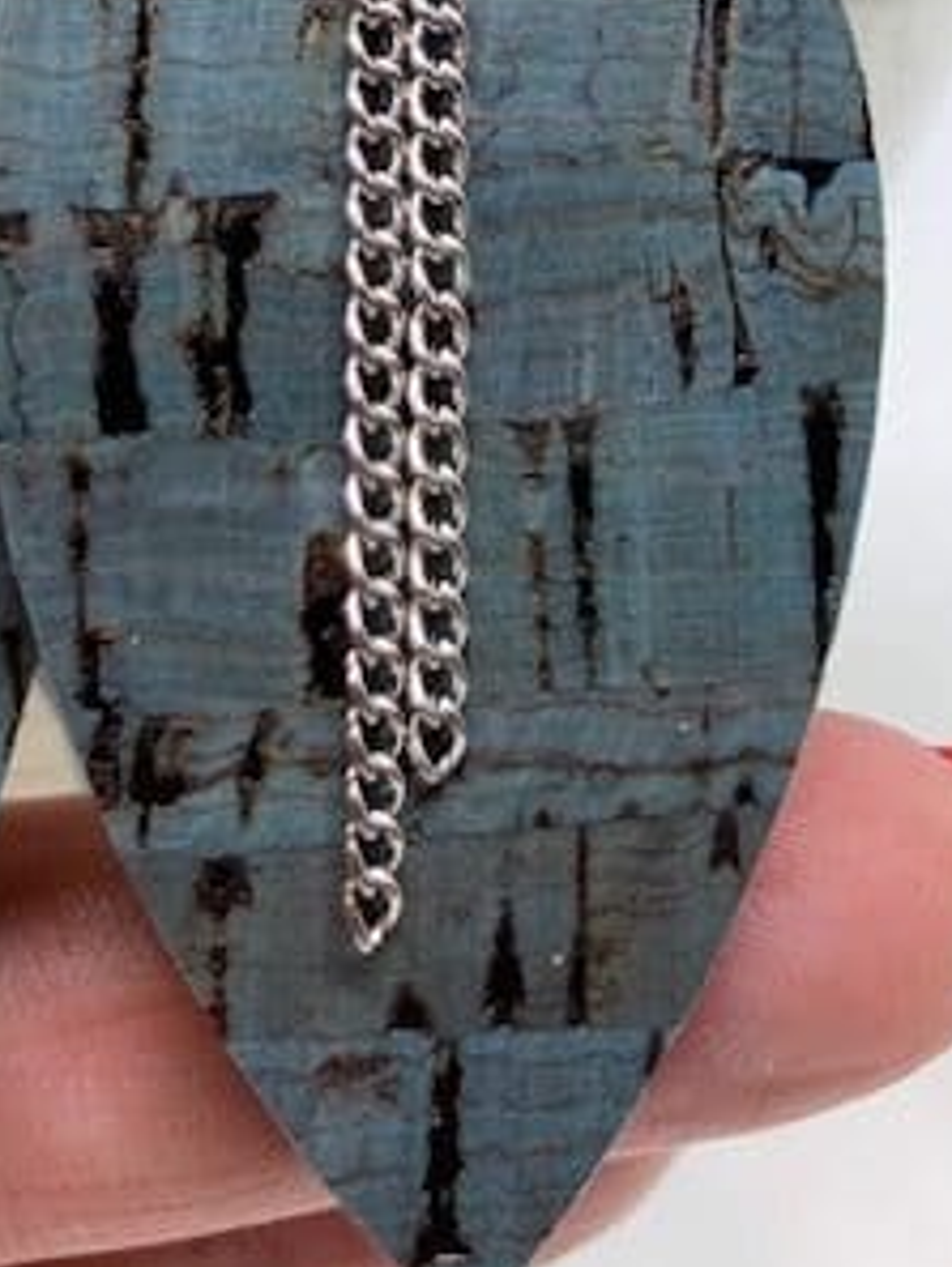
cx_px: -13
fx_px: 2052
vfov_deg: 32.4
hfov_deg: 24.8
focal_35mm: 56
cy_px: 98
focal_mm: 4.25
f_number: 1.8
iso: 64
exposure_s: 1/60
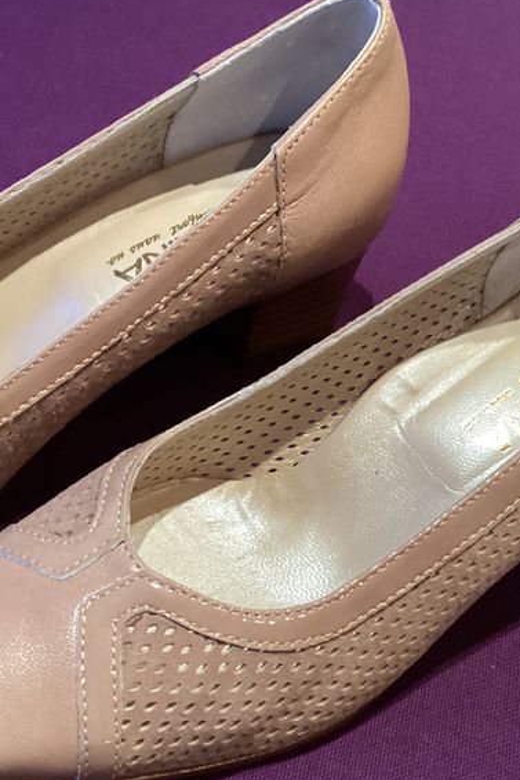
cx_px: 182
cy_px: 411
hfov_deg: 23.7
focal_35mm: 57
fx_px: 1236
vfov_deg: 35.1
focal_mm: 3.3
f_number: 2.4
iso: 400
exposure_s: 1/25
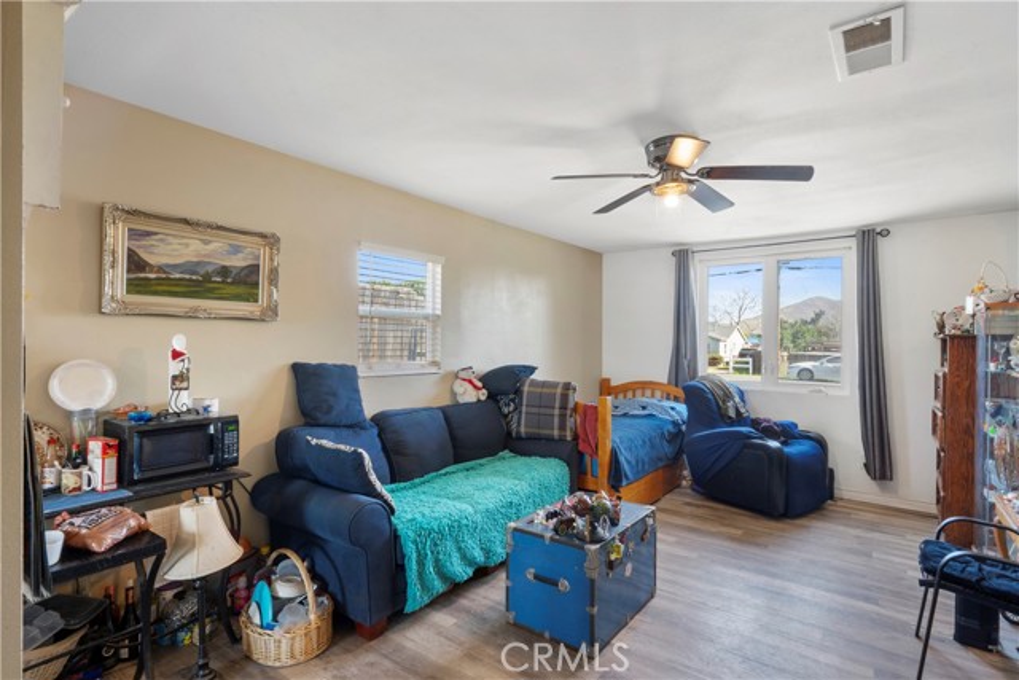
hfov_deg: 93.3
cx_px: 510
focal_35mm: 17
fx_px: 481
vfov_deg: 70.5
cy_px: 340
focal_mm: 17
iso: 64
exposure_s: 13
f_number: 22
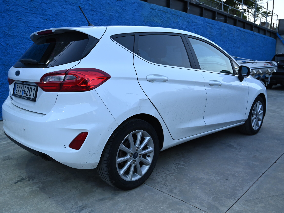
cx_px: 140
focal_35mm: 32
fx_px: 259
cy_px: 106
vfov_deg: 44.7
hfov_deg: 57.5
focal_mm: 28.5
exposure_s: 1/400
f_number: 4
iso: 1100
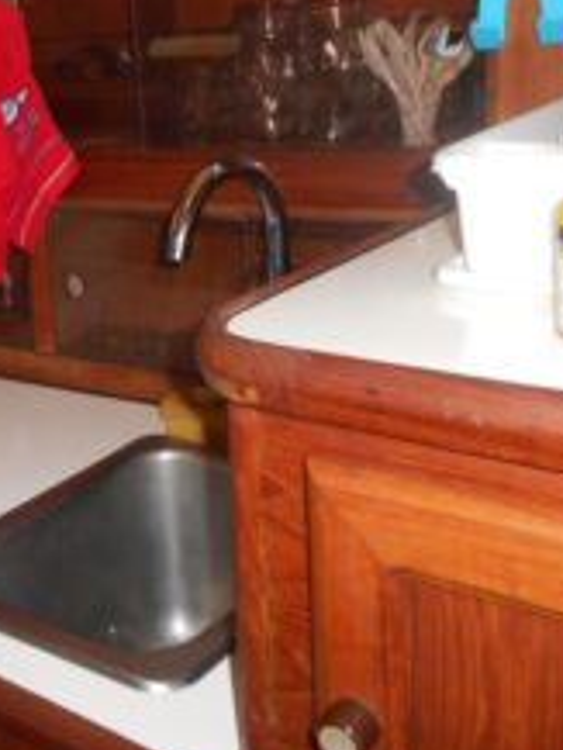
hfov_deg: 28.5
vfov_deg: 39.3
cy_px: 266
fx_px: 1040
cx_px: 7
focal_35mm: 48
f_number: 3.2
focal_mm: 4.6
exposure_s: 1/25
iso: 200
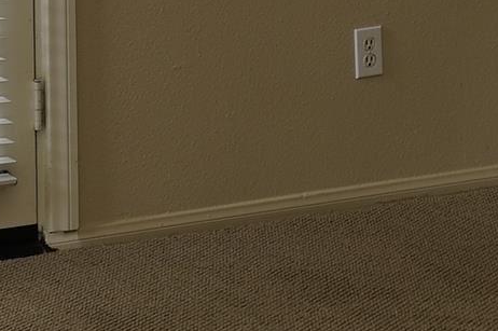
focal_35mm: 202
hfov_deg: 10.1
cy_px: -271
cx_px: 569
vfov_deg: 6.6
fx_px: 2791
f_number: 4
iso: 100
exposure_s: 1/60
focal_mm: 31
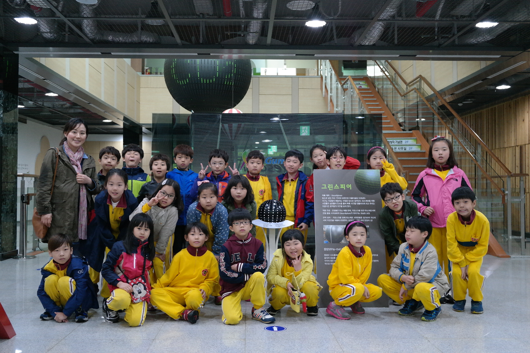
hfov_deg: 53.1
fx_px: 530
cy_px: 176
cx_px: 265
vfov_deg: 36.9
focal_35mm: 36
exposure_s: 1/50
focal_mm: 24
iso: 1600
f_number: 4
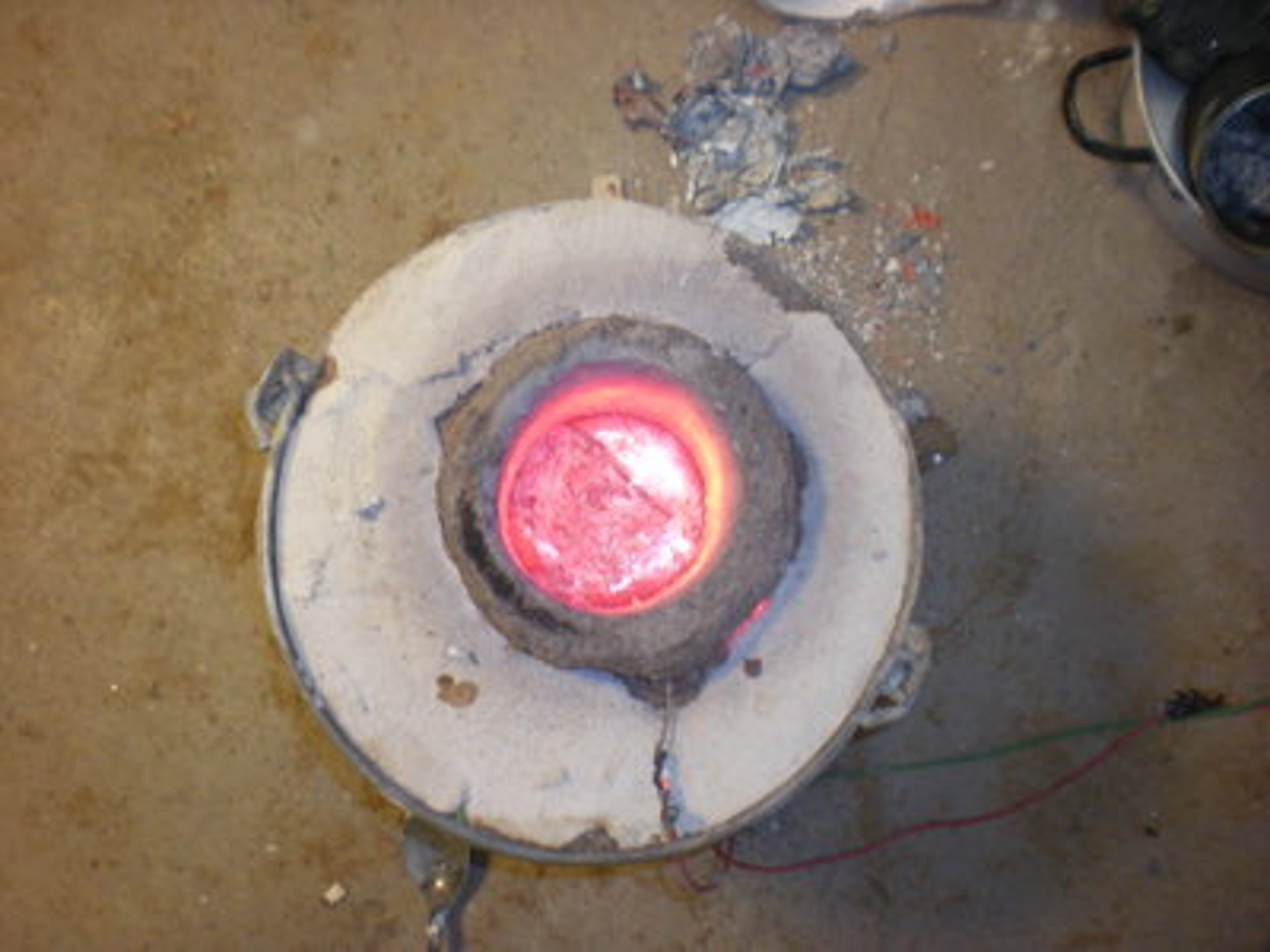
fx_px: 1394
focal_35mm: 38
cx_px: 635
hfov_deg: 49.0
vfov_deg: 37.7
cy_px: 476
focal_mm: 6.3
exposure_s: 1/20
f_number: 3.1
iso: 200
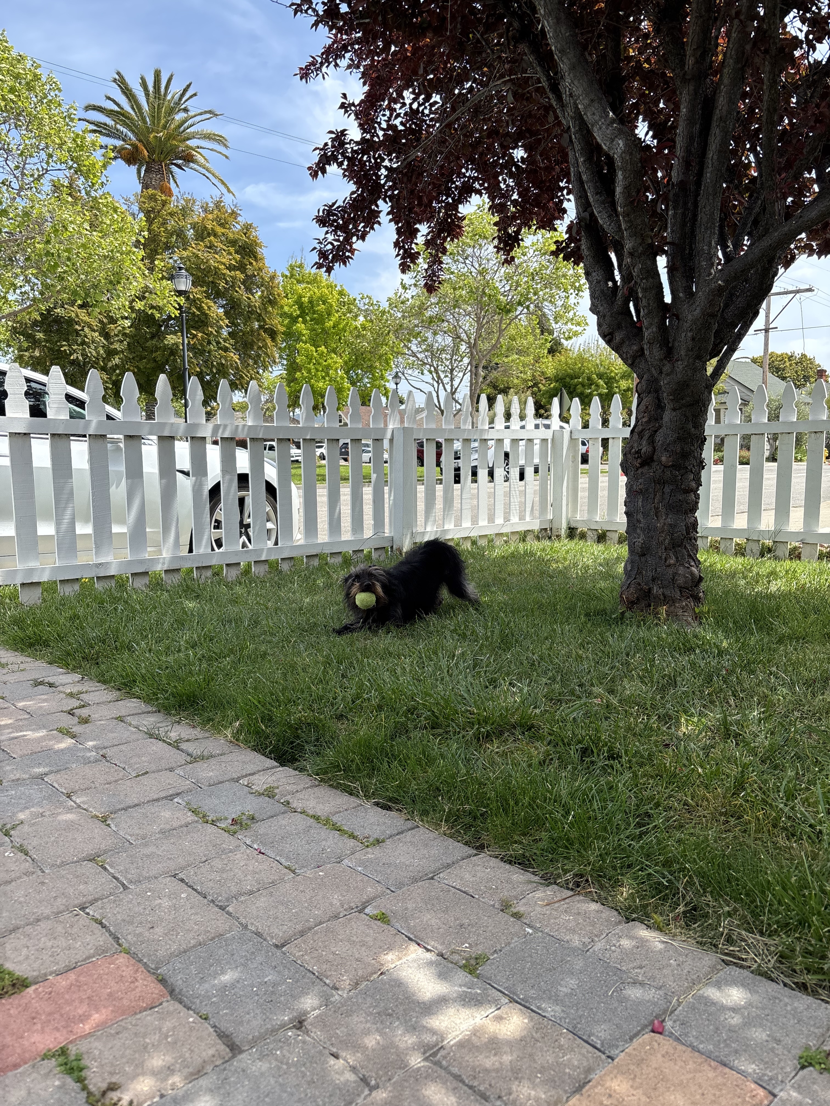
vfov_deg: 67.3
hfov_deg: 53.1
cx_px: 415
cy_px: 553
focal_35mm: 26
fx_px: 831
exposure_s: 1/1328
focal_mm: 5.96
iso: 50
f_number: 1.6
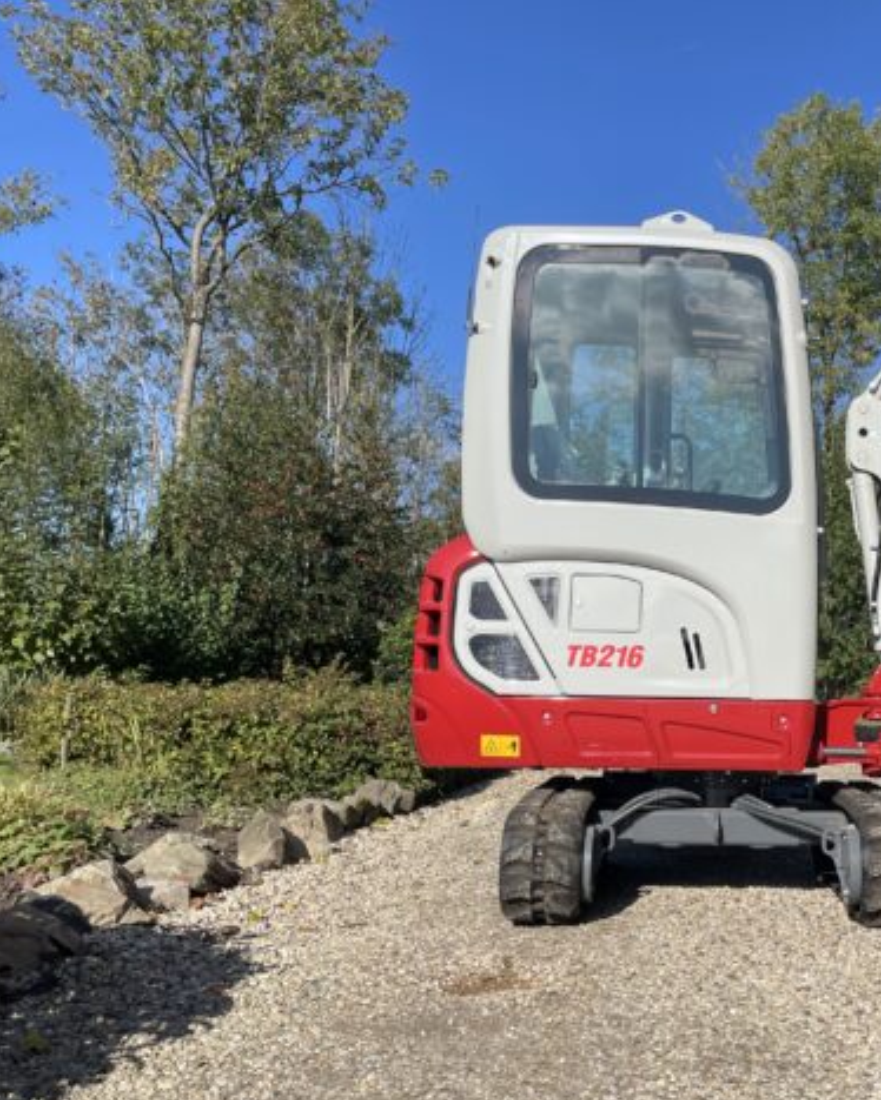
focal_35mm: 38
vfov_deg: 47.8
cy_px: 616
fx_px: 1238
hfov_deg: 37.5
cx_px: 726
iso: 32
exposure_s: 1/4132
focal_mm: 4.2
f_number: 1.6
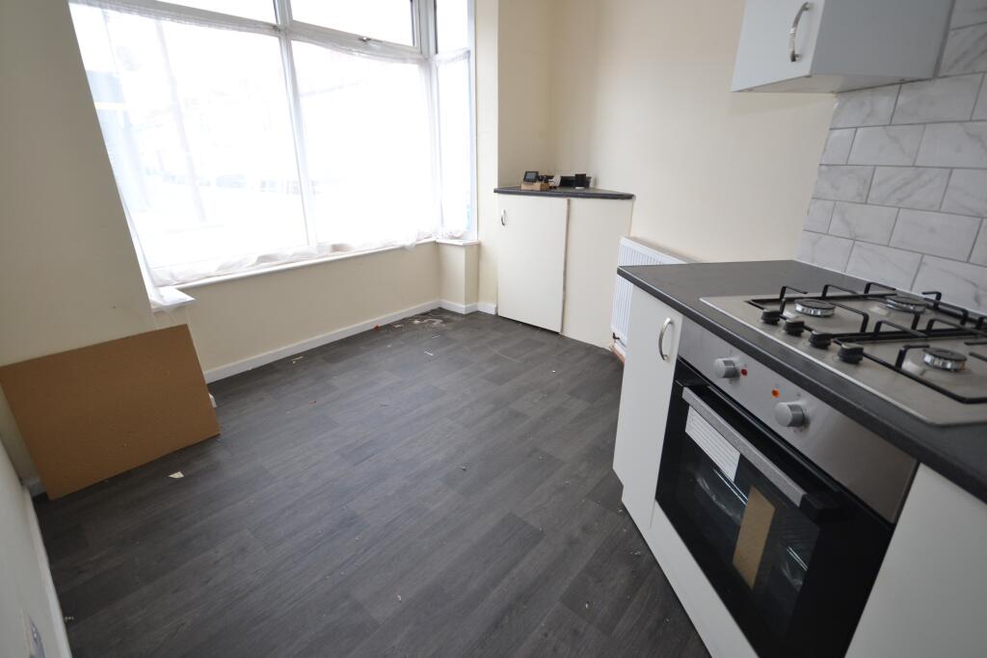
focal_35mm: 16
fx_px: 452
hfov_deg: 95.0
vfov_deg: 72.1
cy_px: 329
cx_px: 494
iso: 400
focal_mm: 11
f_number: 4.5
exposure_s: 1/100
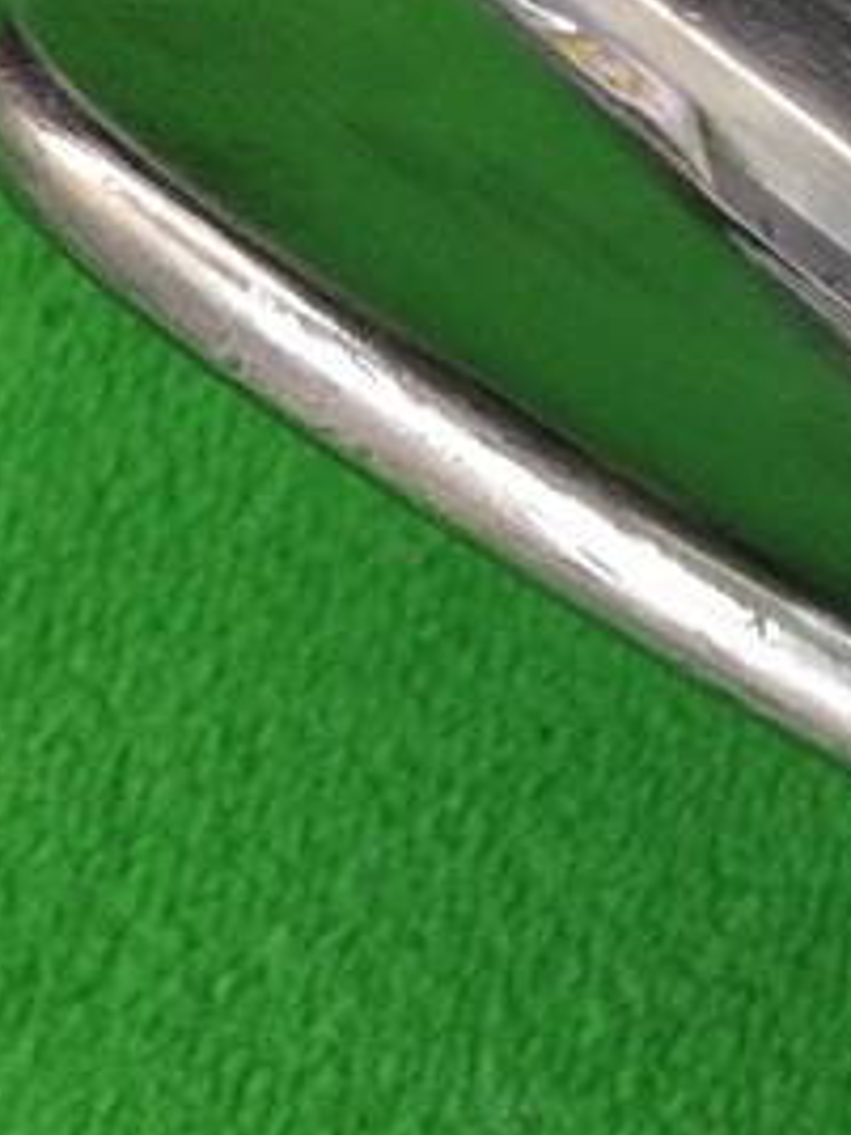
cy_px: 699
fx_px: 2426
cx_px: 881
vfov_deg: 26.3
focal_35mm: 74
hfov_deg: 19.3
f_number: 2.4
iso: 160
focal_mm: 3.3
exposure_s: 1/30
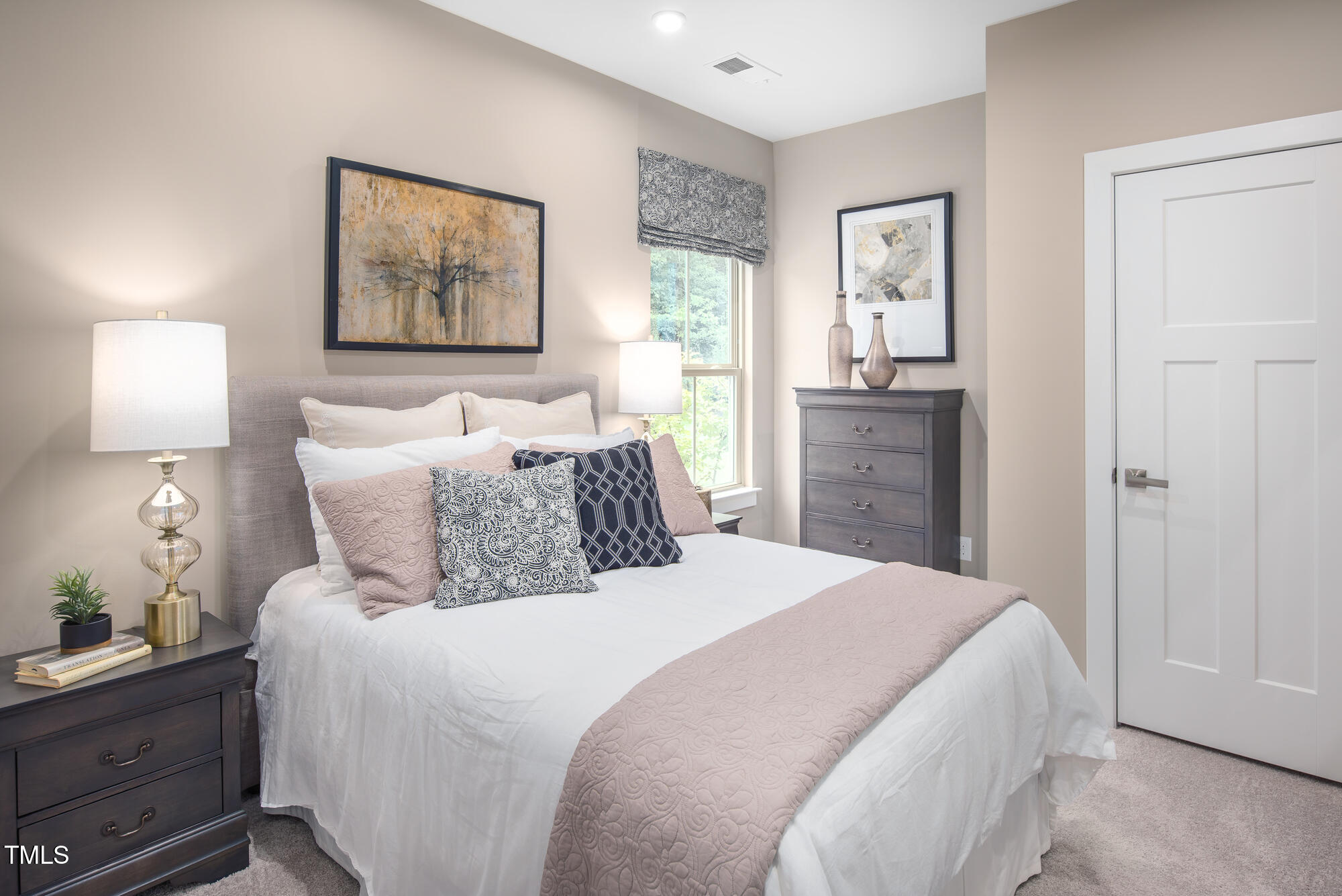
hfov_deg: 86.9
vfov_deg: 64.6
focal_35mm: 19
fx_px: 708
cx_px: 671
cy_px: 448
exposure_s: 1/250
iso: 200
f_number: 8
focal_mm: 19
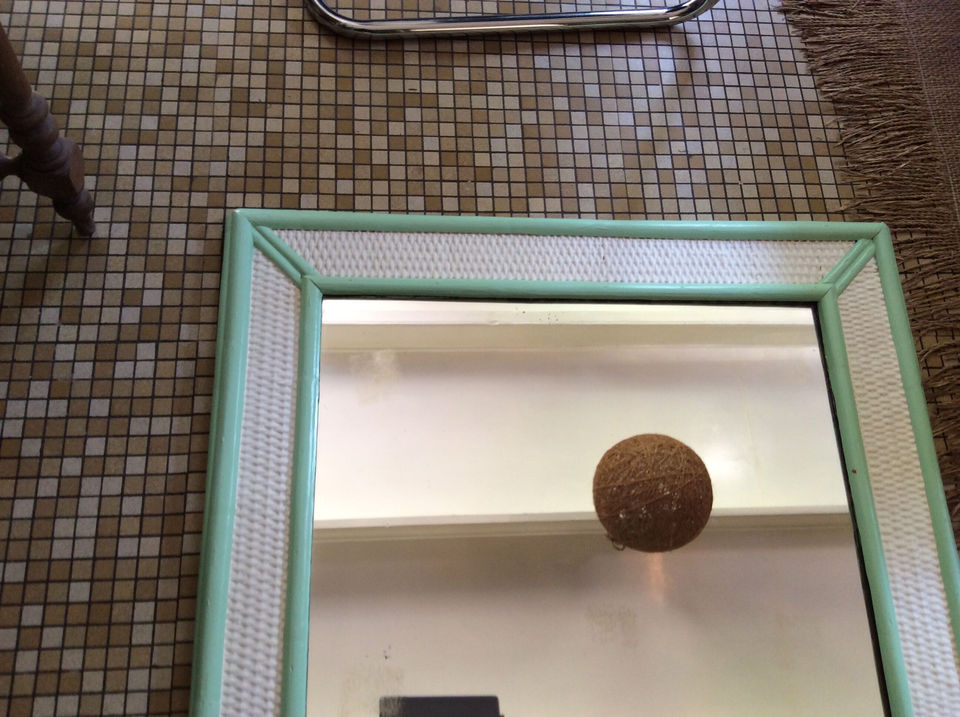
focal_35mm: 32
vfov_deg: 44.1
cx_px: 480
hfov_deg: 56.9
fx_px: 886
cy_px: 358
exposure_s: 1/25
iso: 50
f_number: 2.4
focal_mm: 3.3
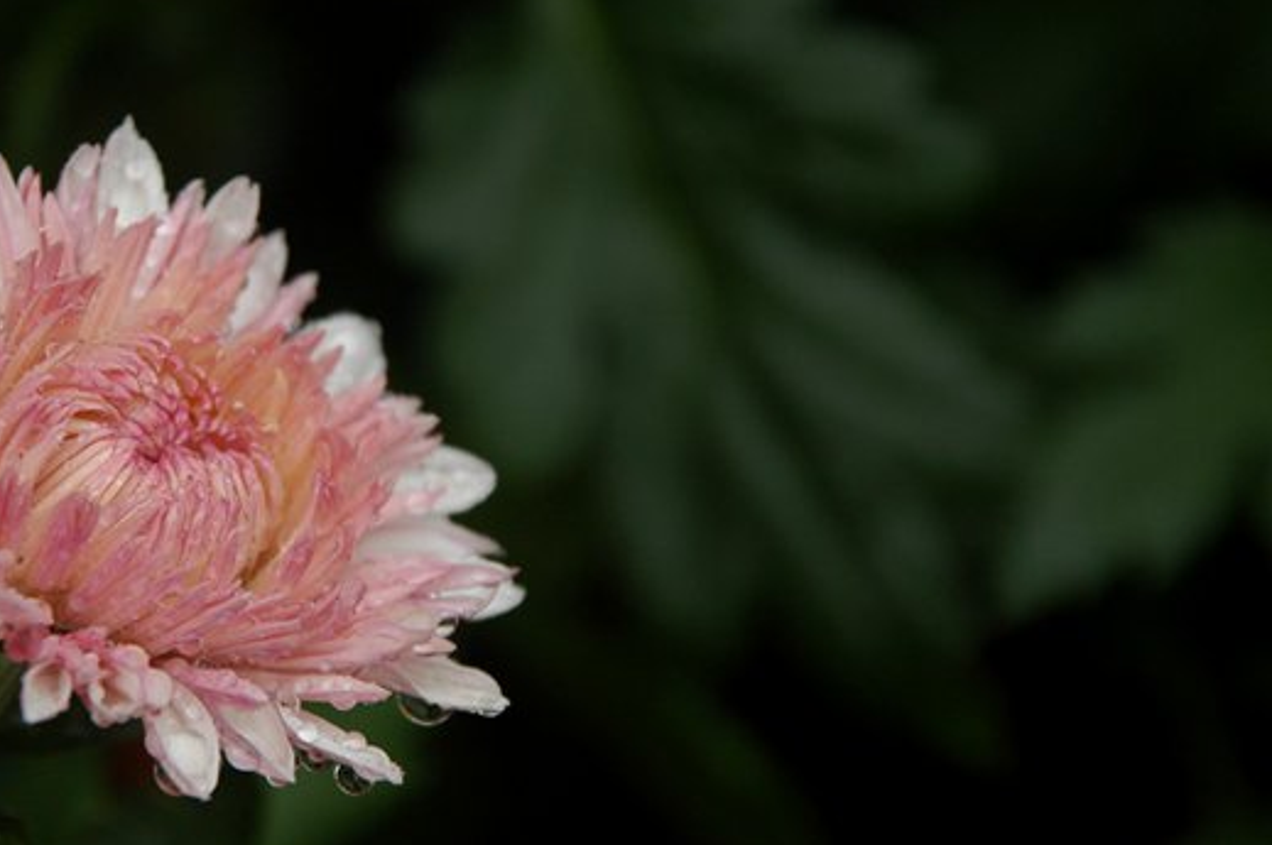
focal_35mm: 289
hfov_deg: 7.1
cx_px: 412
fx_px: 10193
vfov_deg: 4.8
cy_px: 429
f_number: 5.6
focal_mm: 125
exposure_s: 1/125
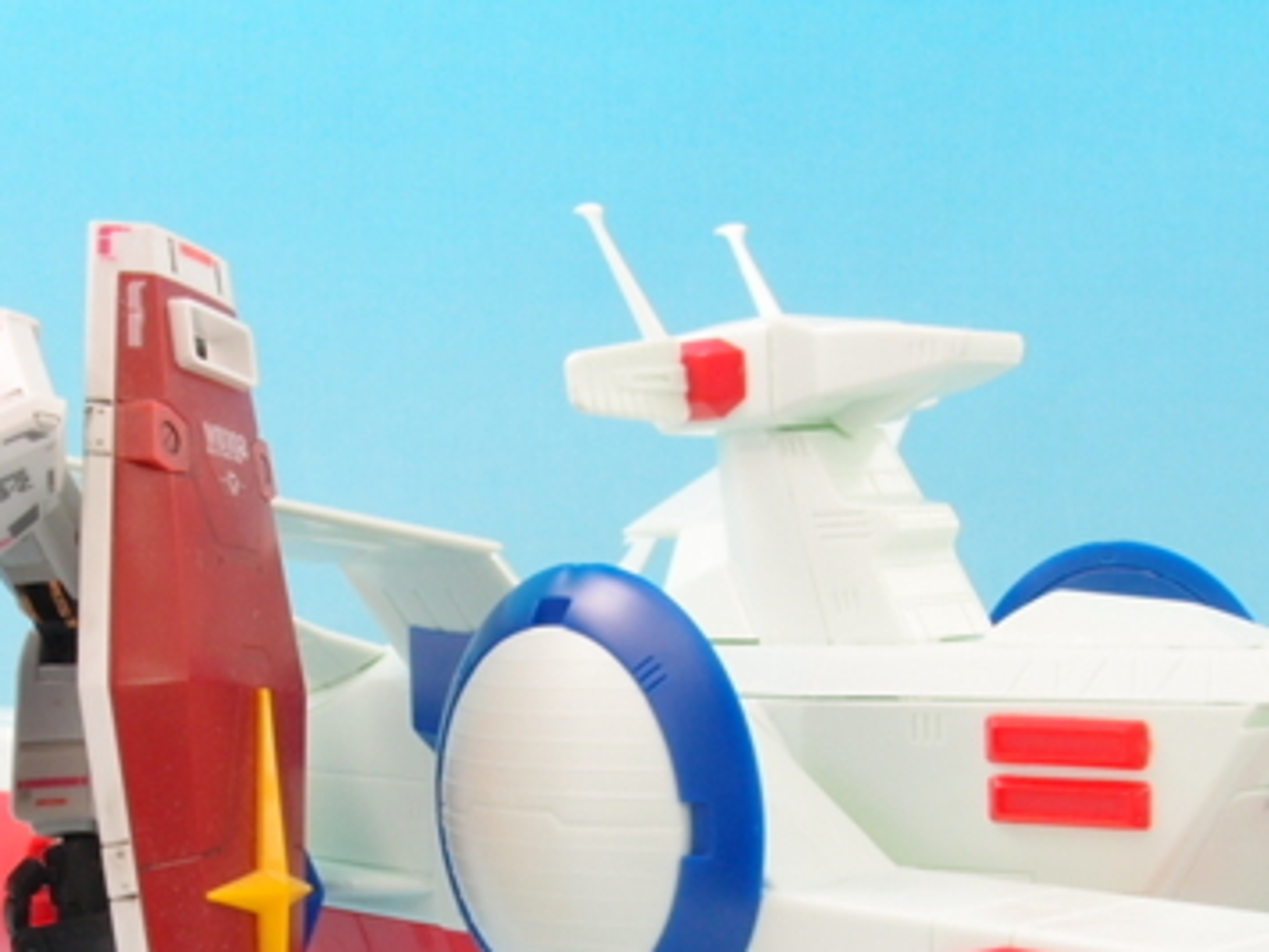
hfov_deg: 30.5
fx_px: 2310
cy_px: 913
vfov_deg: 22.5
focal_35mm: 63
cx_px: 424
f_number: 8
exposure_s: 1
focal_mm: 6
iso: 100
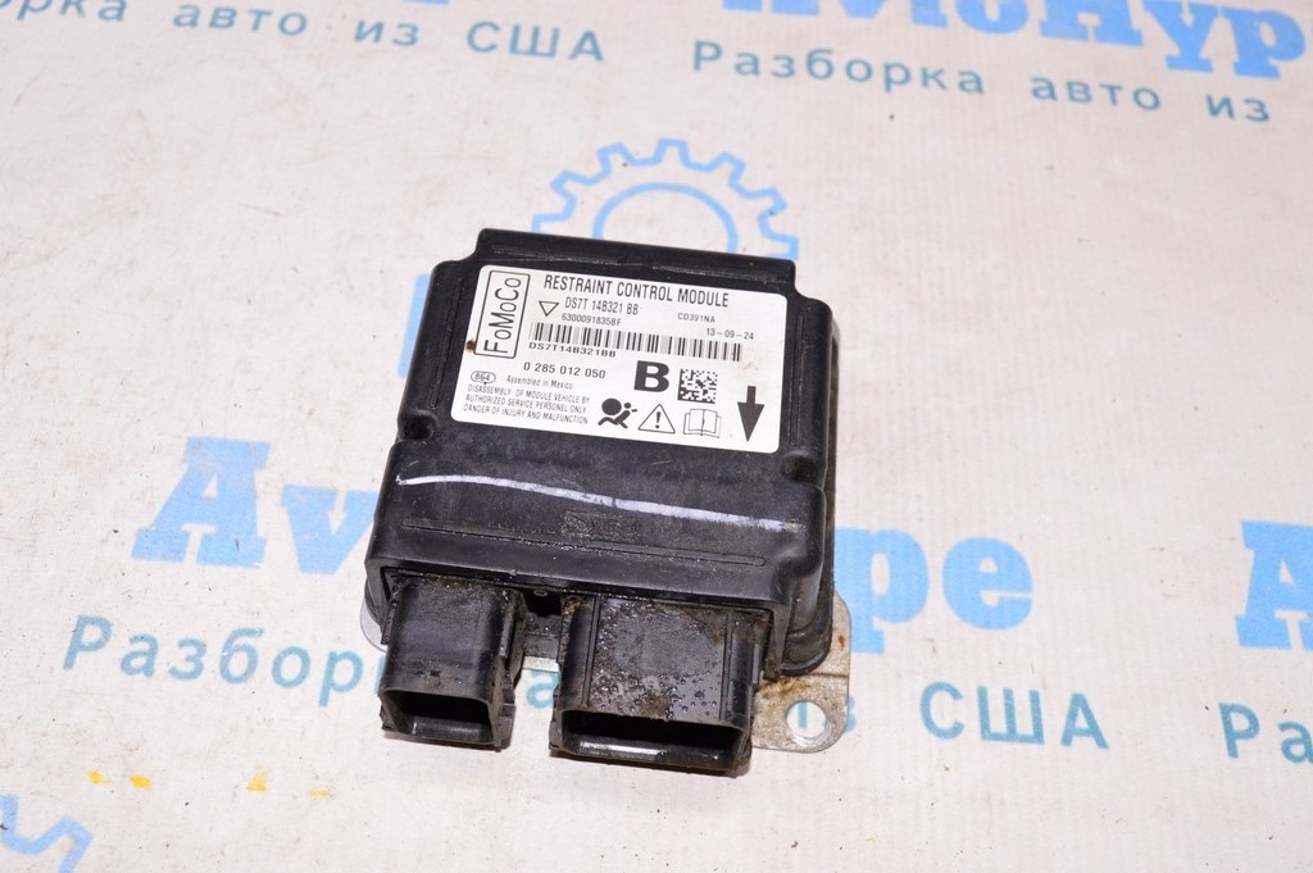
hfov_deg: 51.3
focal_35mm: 38
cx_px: 656
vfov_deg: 35.4
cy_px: 436
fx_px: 1367
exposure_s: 1/125
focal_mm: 25
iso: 1600
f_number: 8
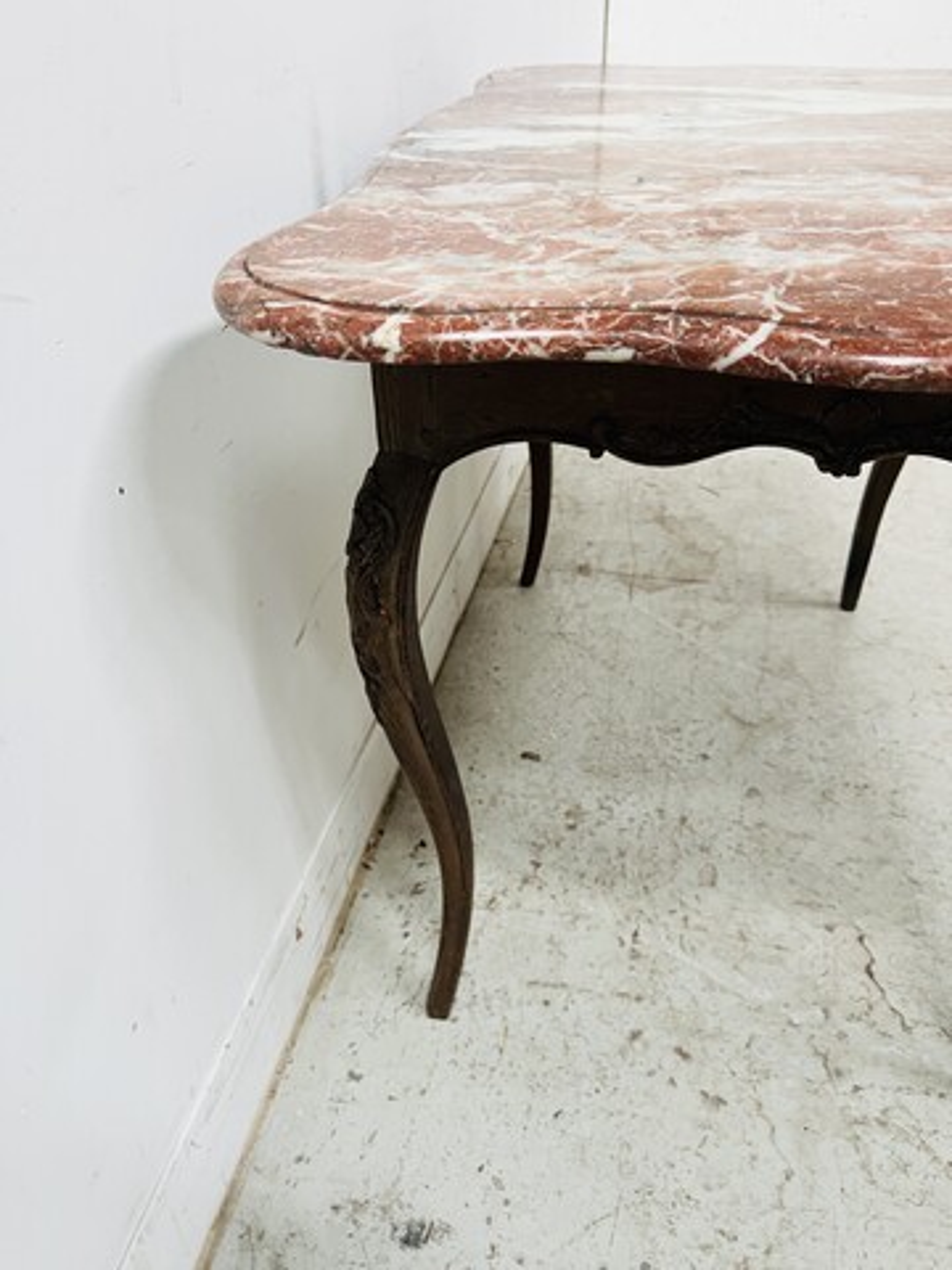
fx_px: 953
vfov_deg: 67.3
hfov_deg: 53.1
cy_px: 635
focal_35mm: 26
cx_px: 476
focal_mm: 5.7
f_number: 1.5
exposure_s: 1/60
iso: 400
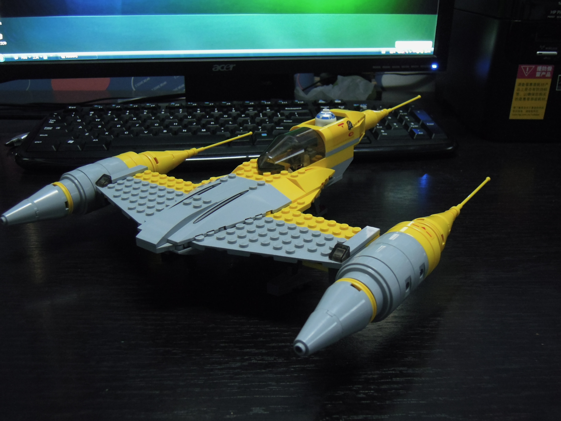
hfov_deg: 52.6
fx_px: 567
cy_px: 210
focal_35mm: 35
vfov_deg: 40.7
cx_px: 280
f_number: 2.5
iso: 1100
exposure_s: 1/30
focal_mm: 6.3
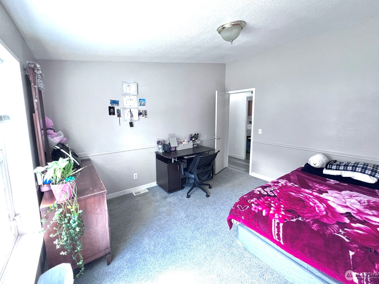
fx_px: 153
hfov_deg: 102.1
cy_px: 134
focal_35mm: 14
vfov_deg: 85.6
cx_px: 191
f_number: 1.8
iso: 250
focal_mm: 1.57
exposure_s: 1/99
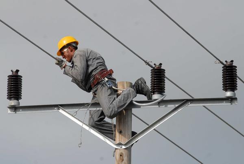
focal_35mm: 300
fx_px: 2036
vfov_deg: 4.6
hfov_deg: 6.9
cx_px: 122
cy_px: 82
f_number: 10
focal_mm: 200
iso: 160
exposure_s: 1/350
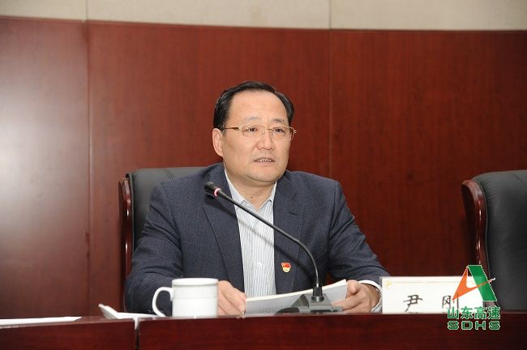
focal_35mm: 86
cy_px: 175
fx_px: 1258
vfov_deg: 15.9
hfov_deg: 23.7
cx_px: 264
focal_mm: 86
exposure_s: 1/200
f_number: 5
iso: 1250
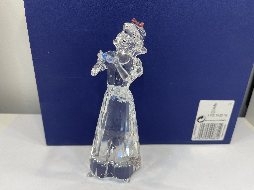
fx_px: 183
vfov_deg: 54.9
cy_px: 95
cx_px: 127
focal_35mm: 25
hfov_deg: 69.4
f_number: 1.6
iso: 40
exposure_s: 1/121
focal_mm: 5.1
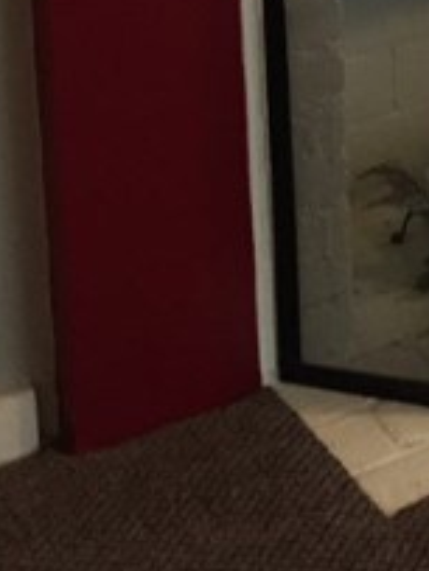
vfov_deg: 15.8
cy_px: -400
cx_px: 547
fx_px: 1801
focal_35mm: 109
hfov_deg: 13.1
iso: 250
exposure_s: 1/17
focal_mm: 4.15
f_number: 2.2
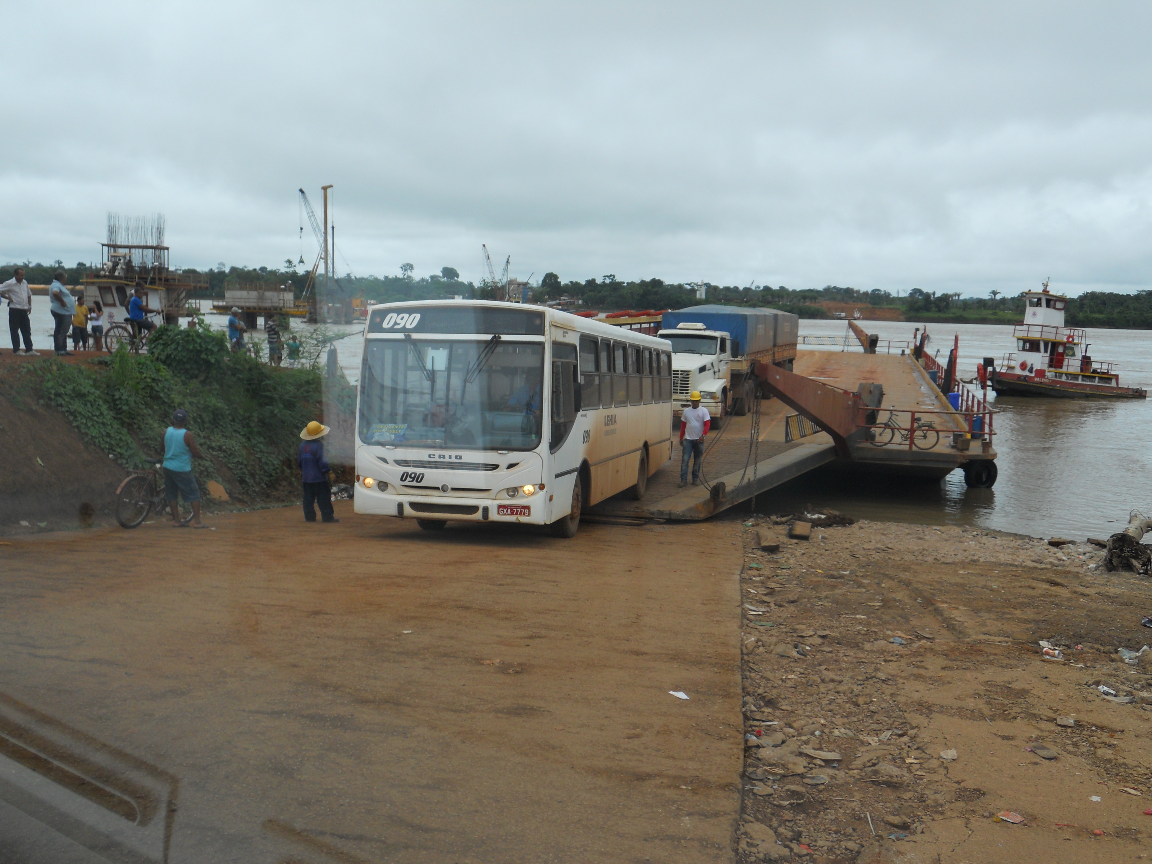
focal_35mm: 32
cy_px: 432
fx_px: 1065
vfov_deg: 44.2
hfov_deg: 56.8
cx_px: 576
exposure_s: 1/640
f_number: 2.8
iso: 80
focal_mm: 5.7
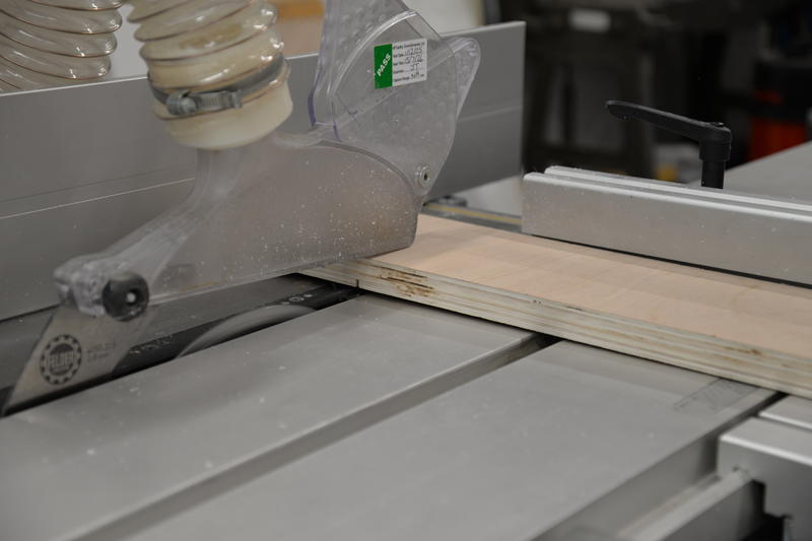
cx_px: 406
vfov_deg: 20.0
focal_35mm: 68
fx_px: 1533
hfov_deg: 29.7
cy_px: 270
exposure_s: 1/160
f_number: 4.5
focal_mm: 68
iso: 800
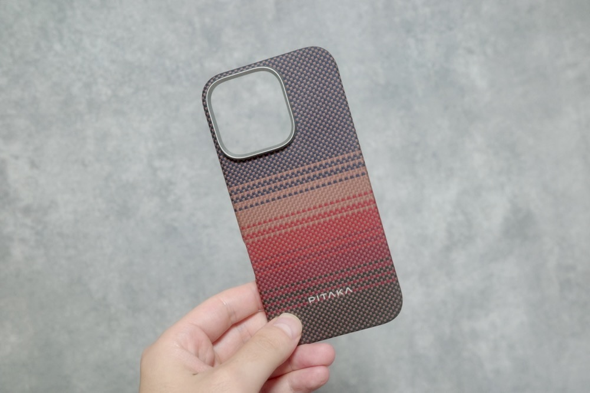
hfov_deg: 48.5
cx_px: 295
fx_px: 656
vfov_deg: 33.4
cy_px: 196
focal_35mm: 40
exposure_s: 1/30
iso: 800
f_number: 4.5
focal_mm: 26
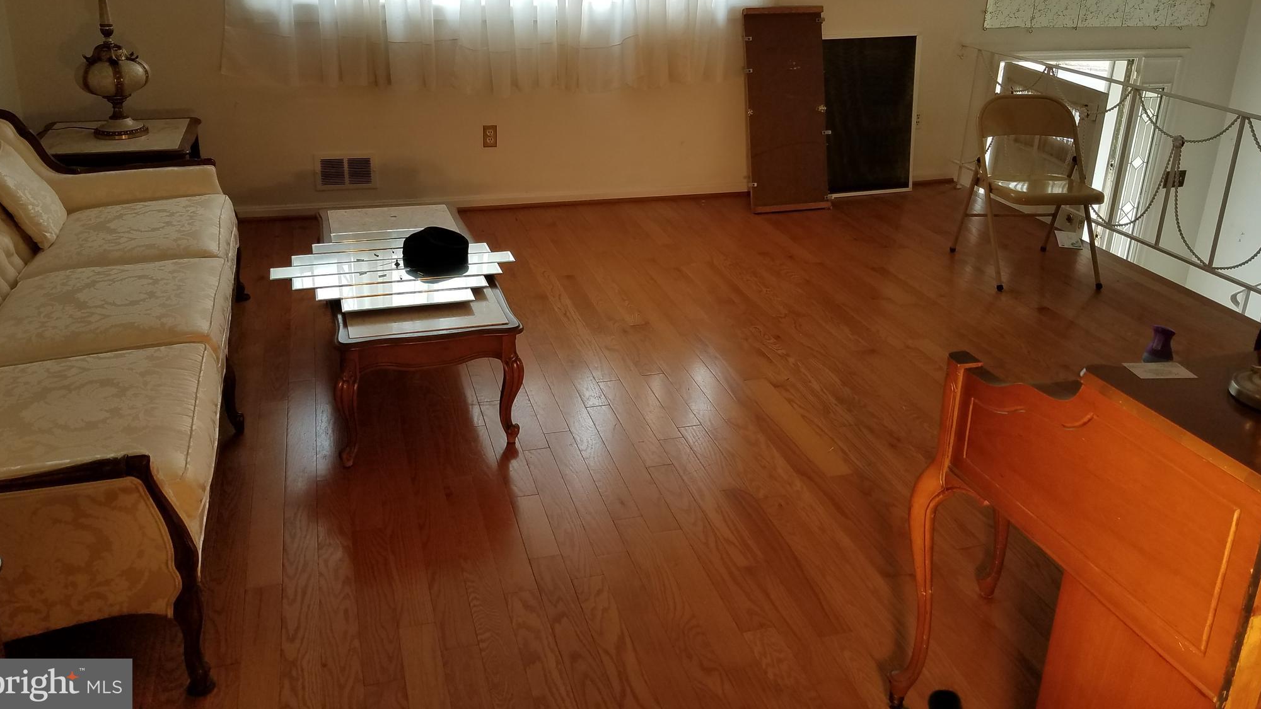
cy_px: 226
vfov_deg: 39.6
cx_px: 620
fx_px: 970
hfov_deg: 66.1
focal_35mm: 29
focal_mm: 4.2
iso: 40
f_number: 1.7
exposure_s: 1/145
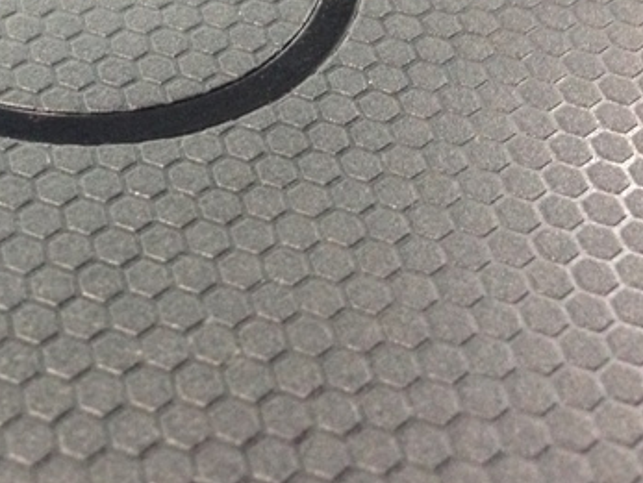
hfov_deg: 24.4
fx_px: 1413
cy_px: -6
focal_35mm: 76
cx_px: -9
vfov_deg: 18.9
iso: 250
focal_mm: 4.12
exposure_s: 1/20
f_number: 2.4
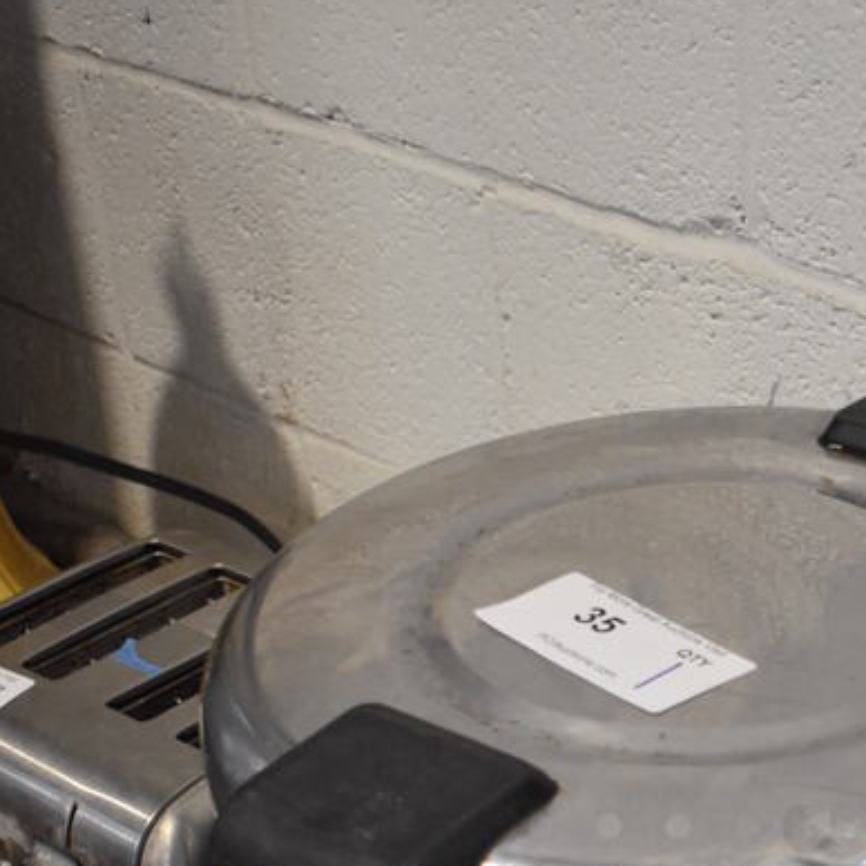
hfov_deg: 19.8
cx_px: 679
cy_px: 918
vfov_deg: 19.2
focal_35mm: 87
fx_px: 2462
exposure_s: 1/125
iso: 1600
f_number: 4.2
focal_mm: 29
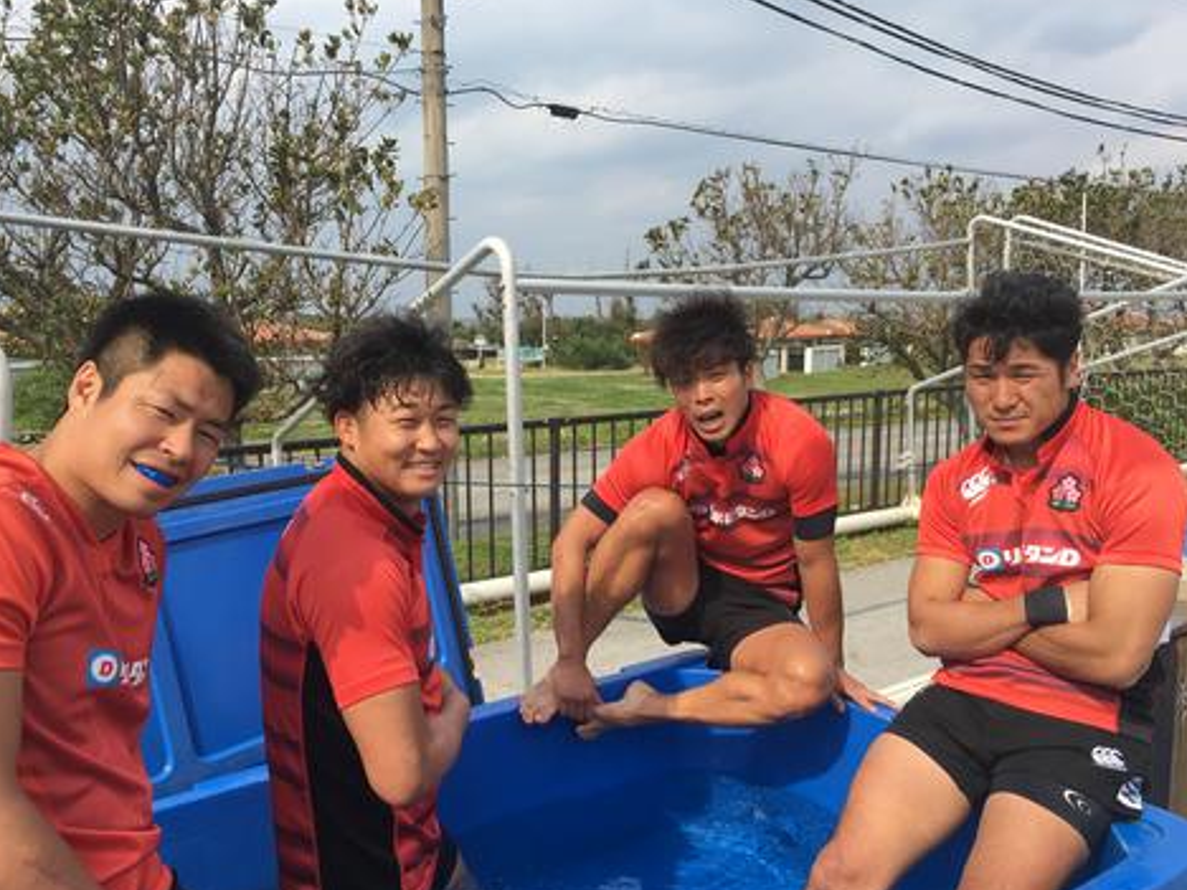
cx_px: 568
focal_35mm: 31
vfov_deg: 45.4
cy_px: 448
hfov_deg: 58.3
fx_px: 1063
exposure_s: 1/1221
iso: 25
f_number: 2.2
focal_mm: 4.15
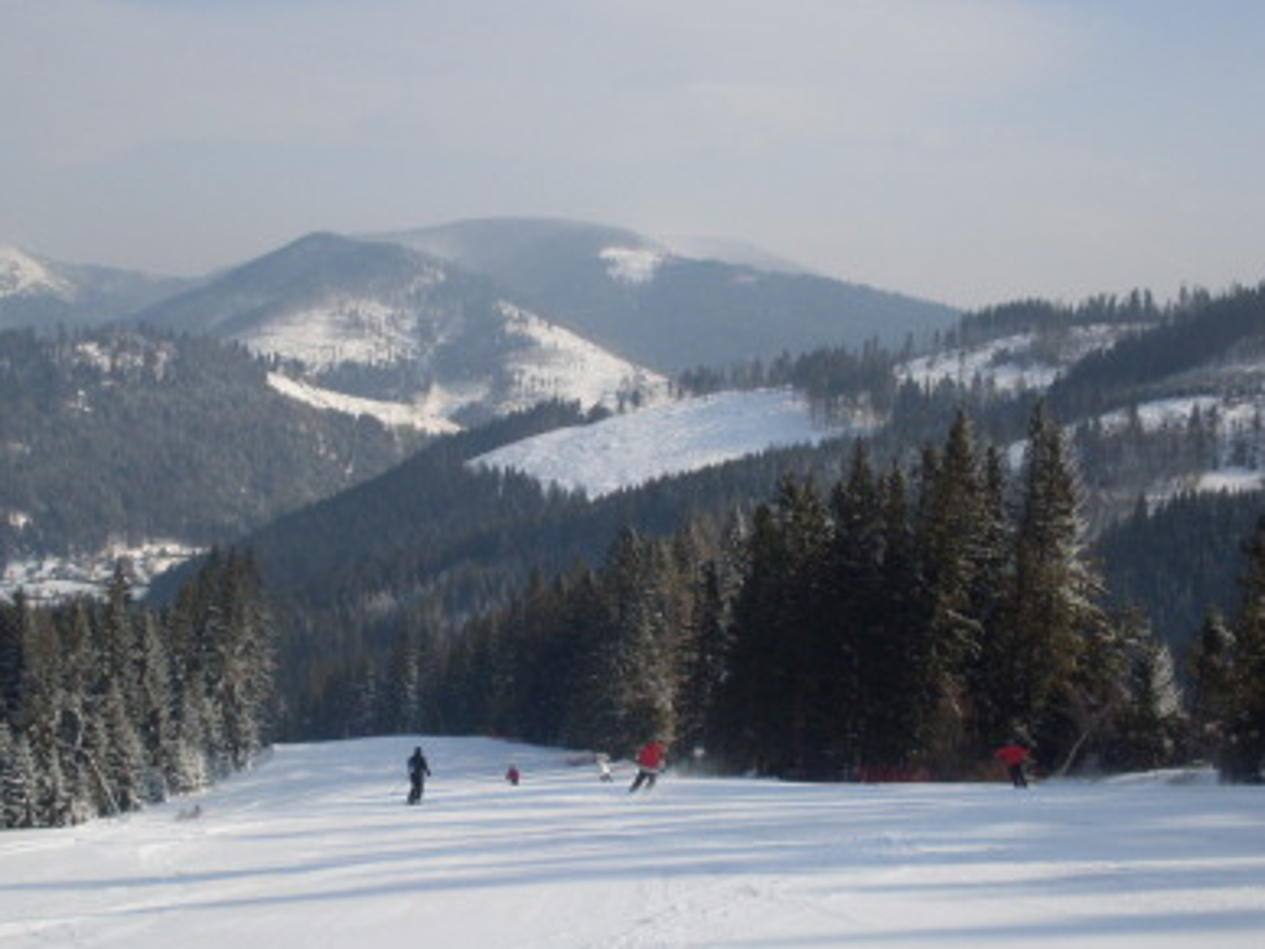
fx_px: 1718
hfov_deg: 40.2
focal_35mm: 47
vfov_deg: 30.8
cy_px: 532
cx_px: 492
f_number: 8.4
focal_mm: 6.3
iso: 80
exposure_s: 1/350
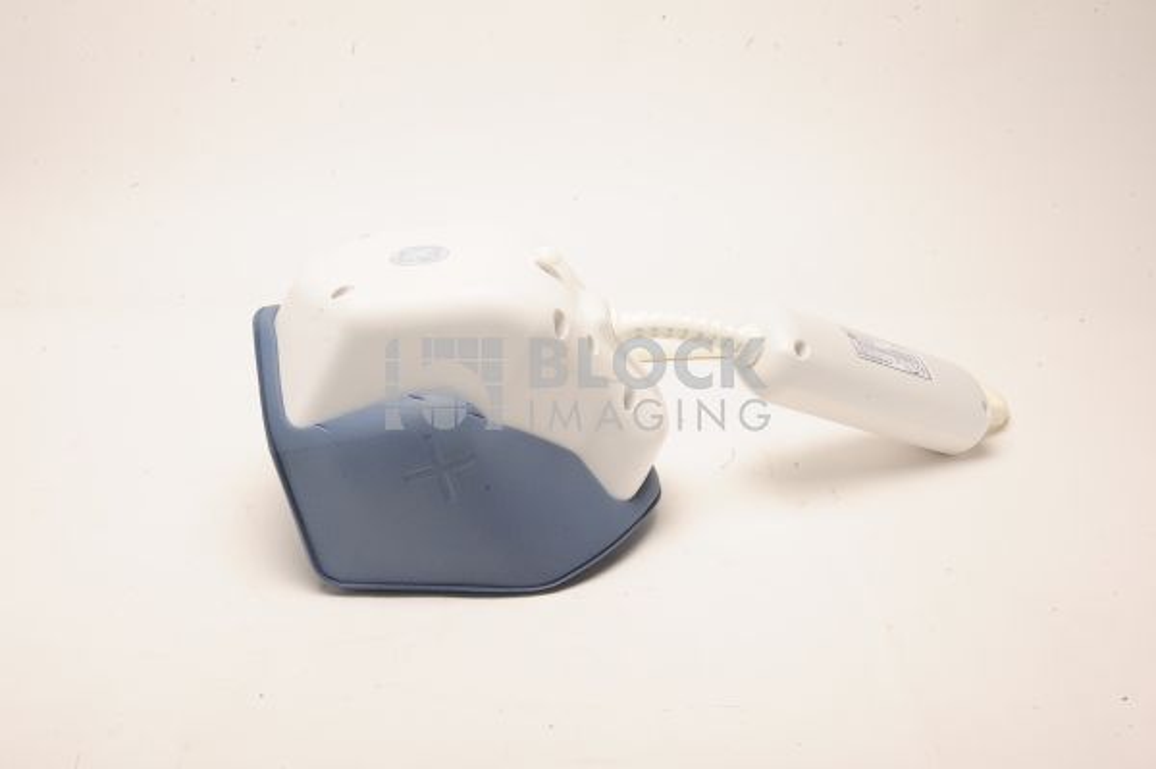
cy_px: 384
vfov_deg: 26.9
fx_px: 1604
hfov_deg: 39.6
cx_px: 578
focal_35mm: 50
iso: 320
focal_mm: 50
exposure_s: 1/160
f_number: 20
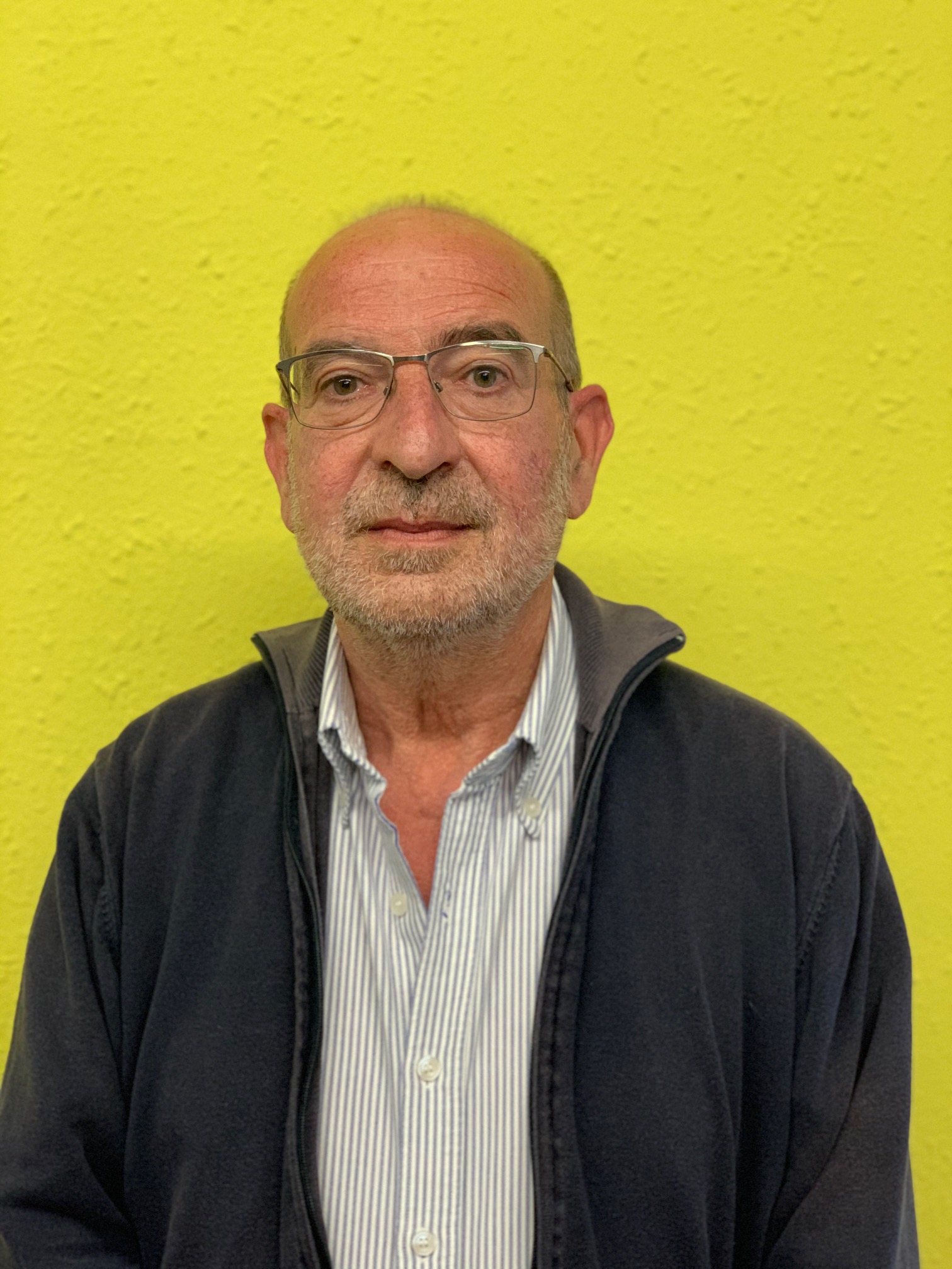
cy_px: 634
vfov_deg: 36.8
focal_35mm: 52
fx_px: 1907
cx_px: 476
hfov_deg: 28.0
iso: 200
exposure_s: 1/50
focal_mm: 6
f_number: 2.4
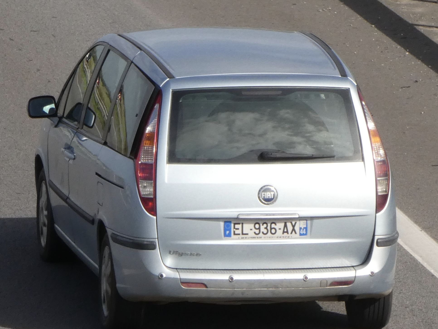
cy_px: 164
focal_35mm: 236
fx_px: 2986
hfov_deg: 8.4
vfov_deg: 6.3
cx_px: 219
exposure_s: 1/800
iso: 200
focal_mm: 42.3
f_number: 6.3
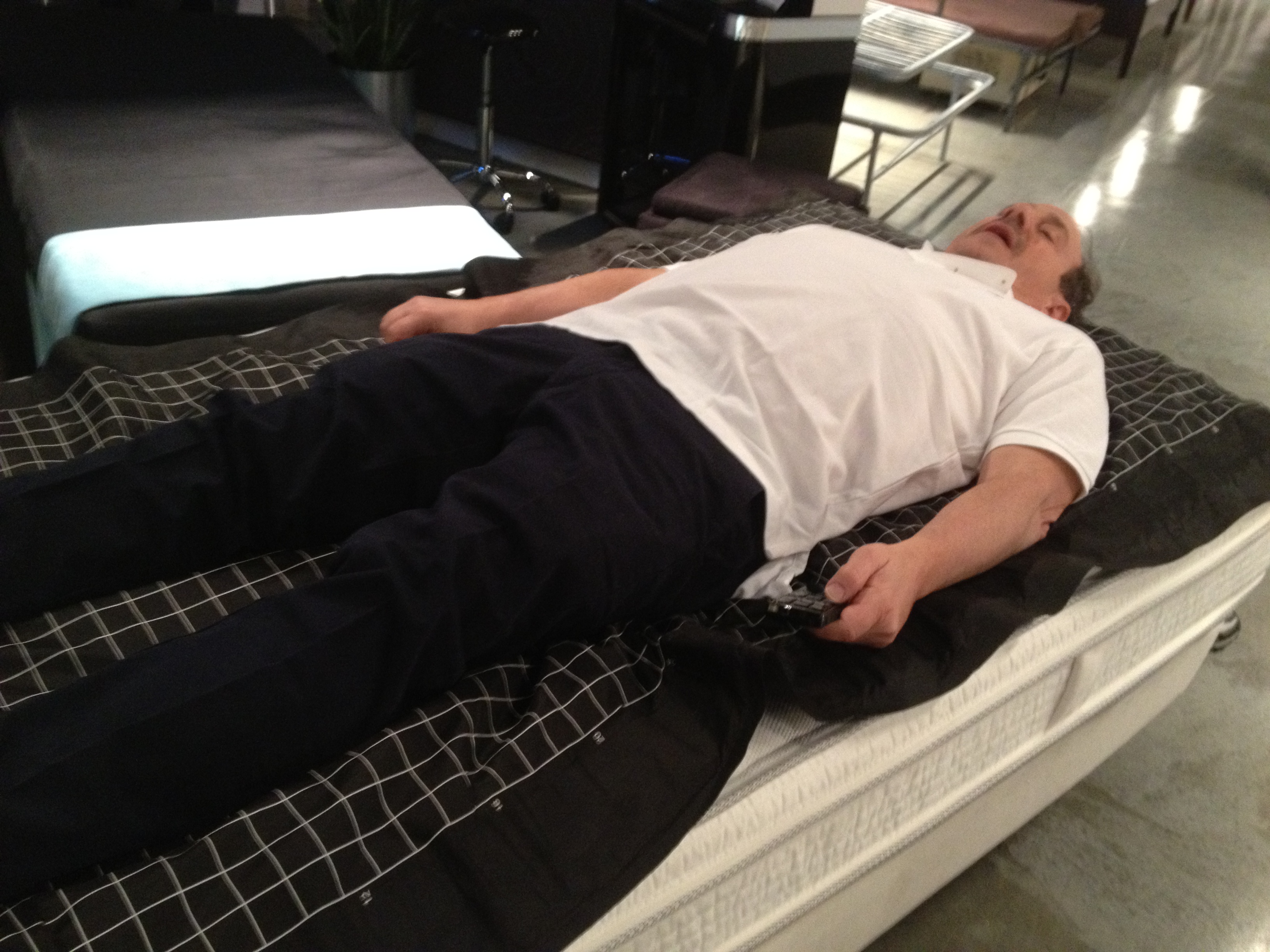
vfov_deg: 40.7
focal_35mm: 35
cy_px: 476
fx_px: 1284
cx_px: 635
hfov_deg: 52.6
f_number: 2.4
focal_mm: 4.28
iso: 400
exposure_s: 1/20
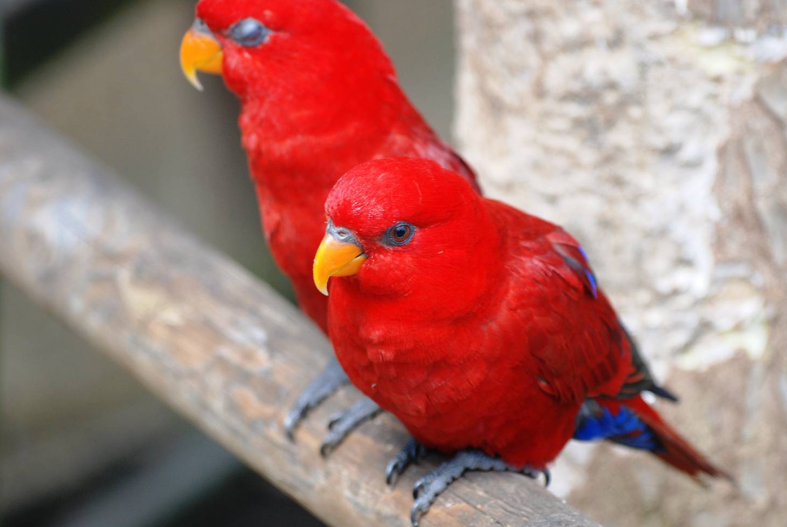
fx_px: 7038
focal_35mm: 322
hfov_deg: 6.4
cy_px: 262
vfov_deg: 4.3
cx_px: 393
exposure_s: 1/125
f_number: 5
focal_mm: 195
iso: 400
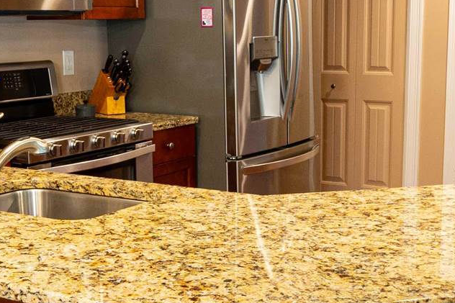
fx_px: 859
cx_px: 227
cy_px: 180
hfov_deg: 29.7
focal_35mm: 68
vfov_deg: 20.0
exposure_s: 1/6
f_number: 11
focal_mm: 14
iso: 800
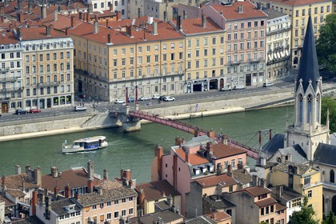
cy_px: 112
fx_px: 1680
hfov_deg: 11.4
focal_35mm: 180
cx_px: 168
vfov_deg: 7.6
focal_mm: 180
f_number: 9
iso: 200
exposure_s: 1/320
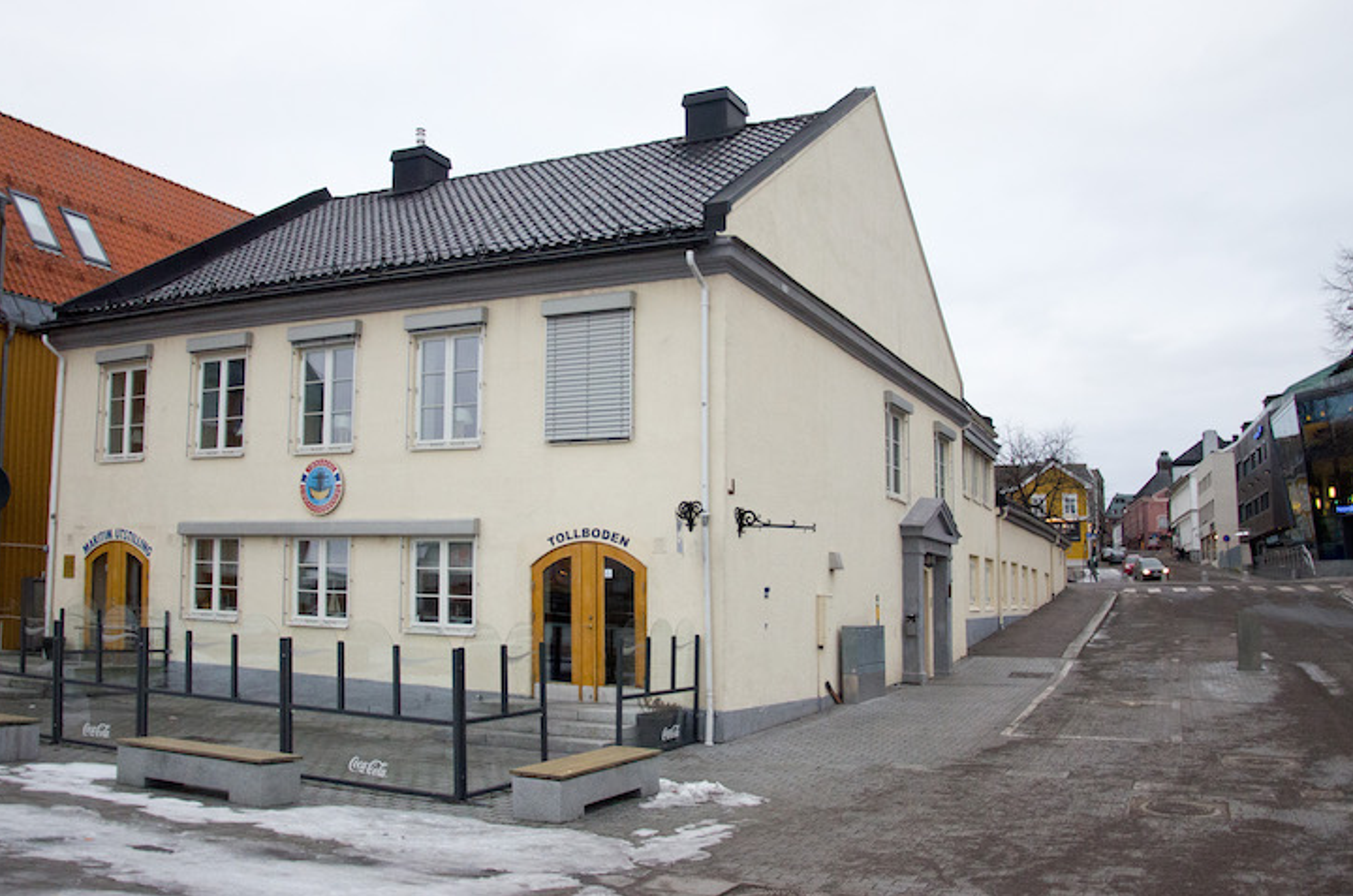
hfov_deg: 62.0
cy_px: 419
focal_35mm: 30
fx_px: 1125
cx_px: 637
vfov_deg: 43.4
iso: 1600
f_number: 3.5
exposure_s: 1/500
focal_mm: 18
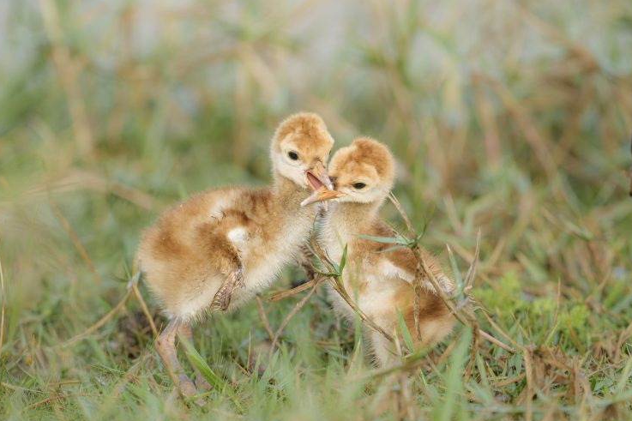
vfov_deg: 1.5
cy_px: 227
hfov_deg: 2.3
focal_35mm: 912
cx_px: 310
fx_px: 16006
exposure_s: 1/1250
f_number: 5.6
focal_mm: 840
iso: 2000
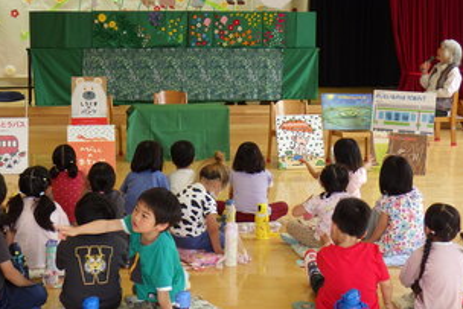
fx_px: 888
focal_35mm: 69
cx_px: 142
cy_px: 111
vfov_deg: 19.7
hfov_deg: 29.0
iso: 125
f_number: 4.2
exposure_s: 1/60
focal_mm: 7.5
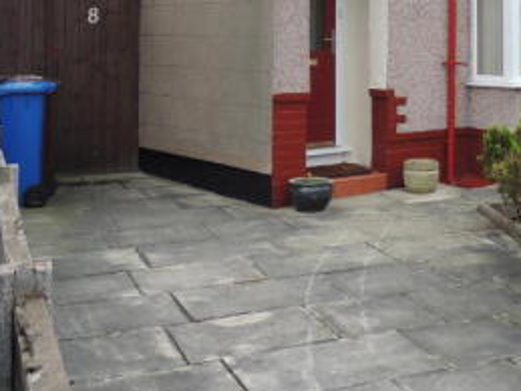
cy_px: -11
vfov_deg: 22.3
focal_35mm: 63
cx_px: 419
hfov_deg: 30.0
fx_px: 948
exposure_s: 1/50
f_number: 3.1
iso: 100
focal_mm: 4.9
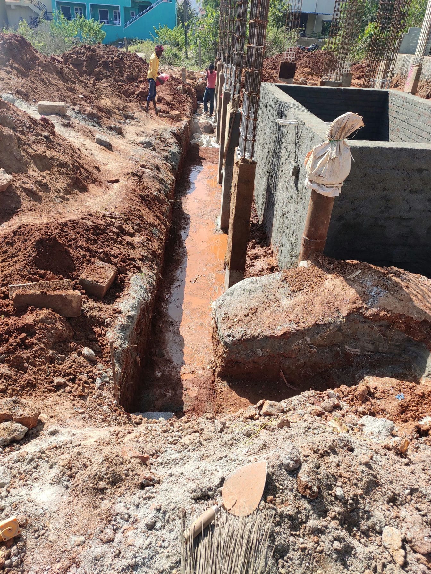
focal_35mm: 25
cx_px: 216
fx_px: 415
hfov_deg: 54.9
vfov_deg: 69.4
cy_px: 287
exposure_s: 1/1022
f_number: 1.79
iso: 112
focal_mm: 4.74
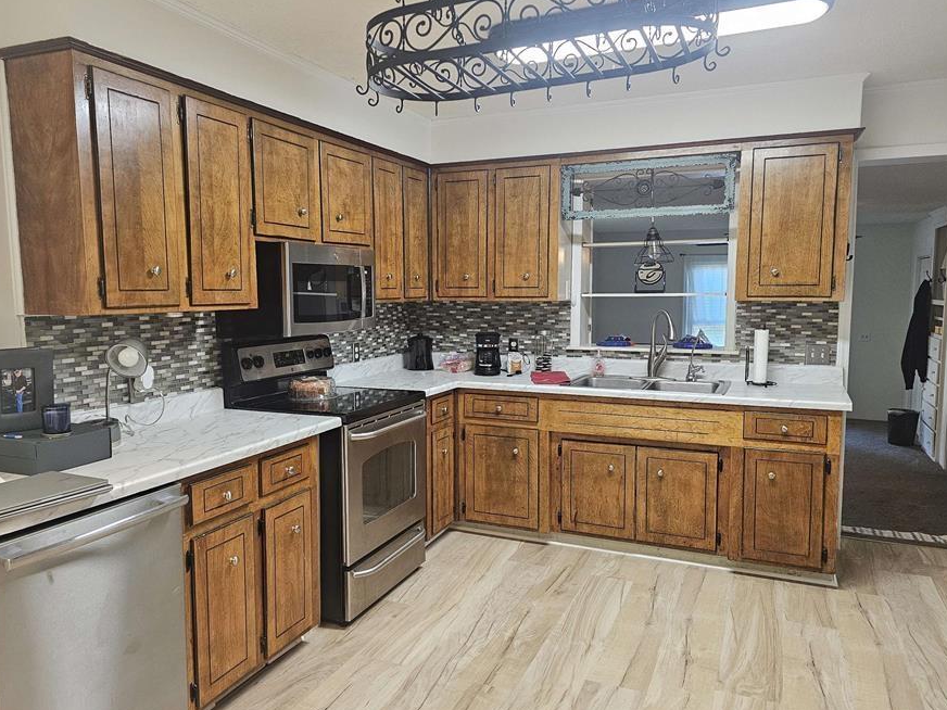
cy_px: 359
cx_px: 440
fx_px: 739
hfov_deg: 65.2
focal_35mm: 27
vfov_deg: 51.4
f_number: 1.7
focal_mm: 6.3
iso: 640
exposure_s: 1/120
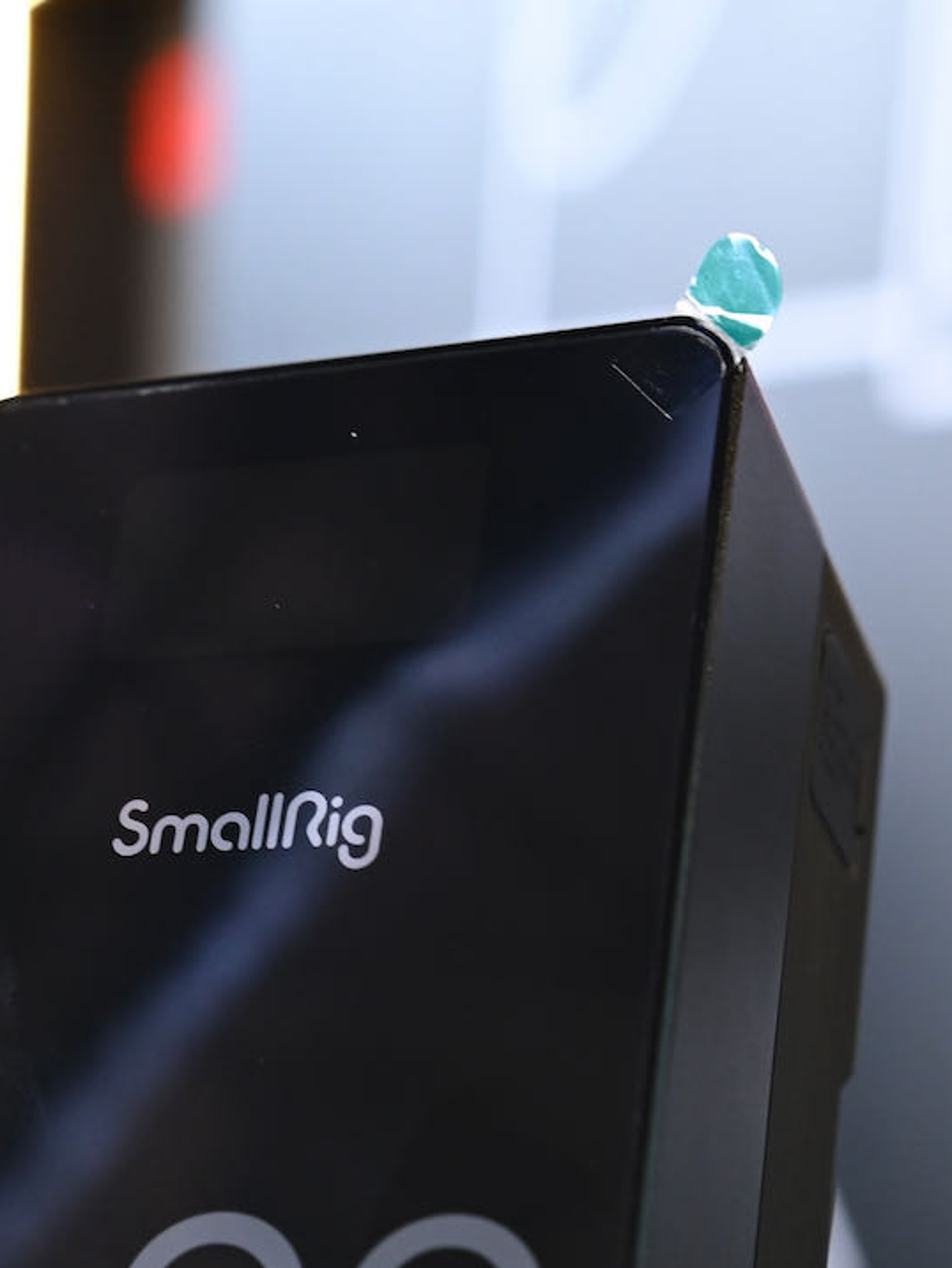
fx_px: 2896
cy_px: 1104
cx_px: 241
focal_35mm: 79
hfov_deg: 18.6
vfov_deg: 24.1
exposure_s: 1/50
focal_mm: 31
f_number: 5
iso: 1600
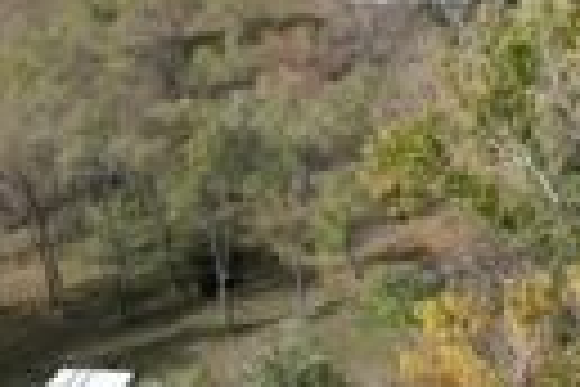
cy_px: 54
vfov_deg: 17.5
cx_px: 643
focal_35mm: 77
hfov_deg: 24.5
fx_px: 1240
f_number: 2.8
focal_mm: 8.38
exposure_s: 1/1250
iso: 110
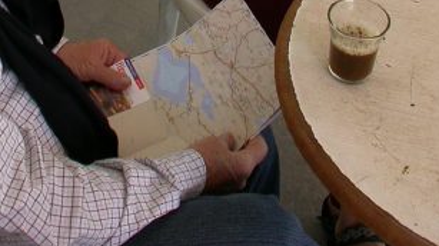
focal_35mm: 108
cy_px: -167
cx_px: 204
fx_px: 1256
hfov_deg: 19.8
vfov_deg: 10.6
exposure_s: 1/86.8
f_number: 3.7
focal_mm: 7.85
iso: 100
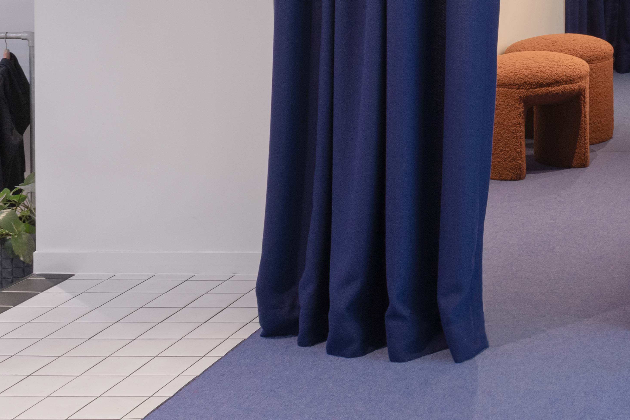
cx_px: 836
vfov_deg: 18.4
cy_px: -146
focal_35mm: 68
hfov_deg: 25.3
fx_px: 1190
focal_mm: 24
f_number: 13
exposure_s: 1/5
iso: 200
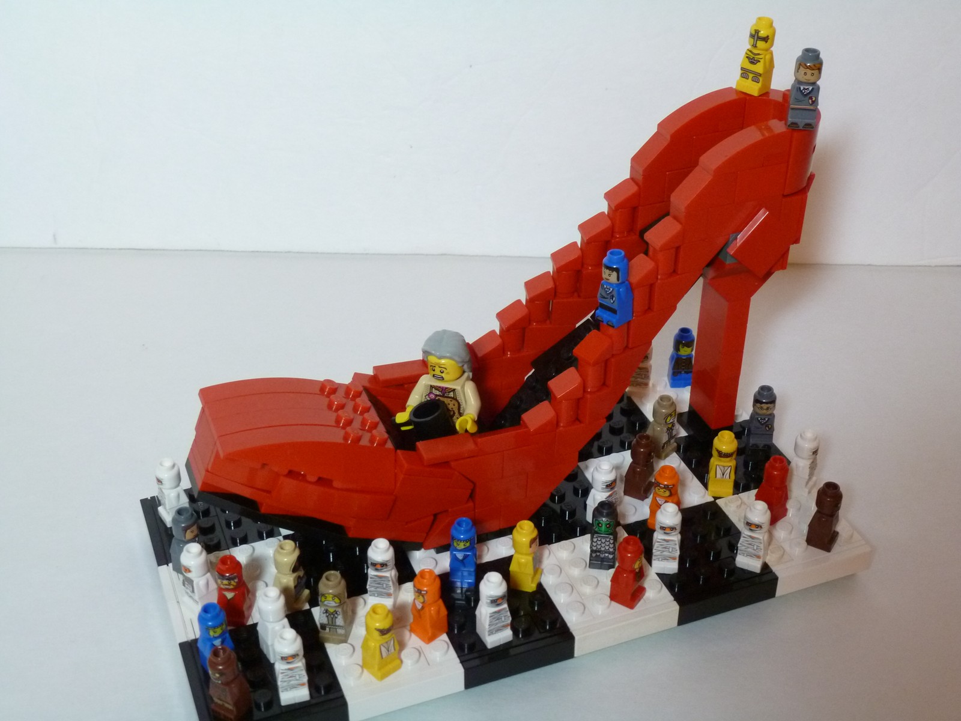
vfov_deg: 32.2
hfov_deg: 42.1
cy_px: 360
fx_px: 1249
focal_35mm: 45
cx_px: 480
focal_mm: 8
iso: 400
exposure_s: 1/25
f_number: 4
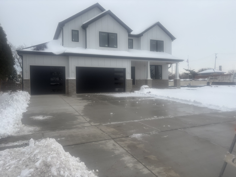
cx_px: 118
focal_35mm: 26
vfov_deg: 53.1
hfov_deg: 67.3
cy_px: 88
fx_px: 177
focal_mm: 5.96
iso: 50
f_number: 1.6
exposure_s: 1/3448
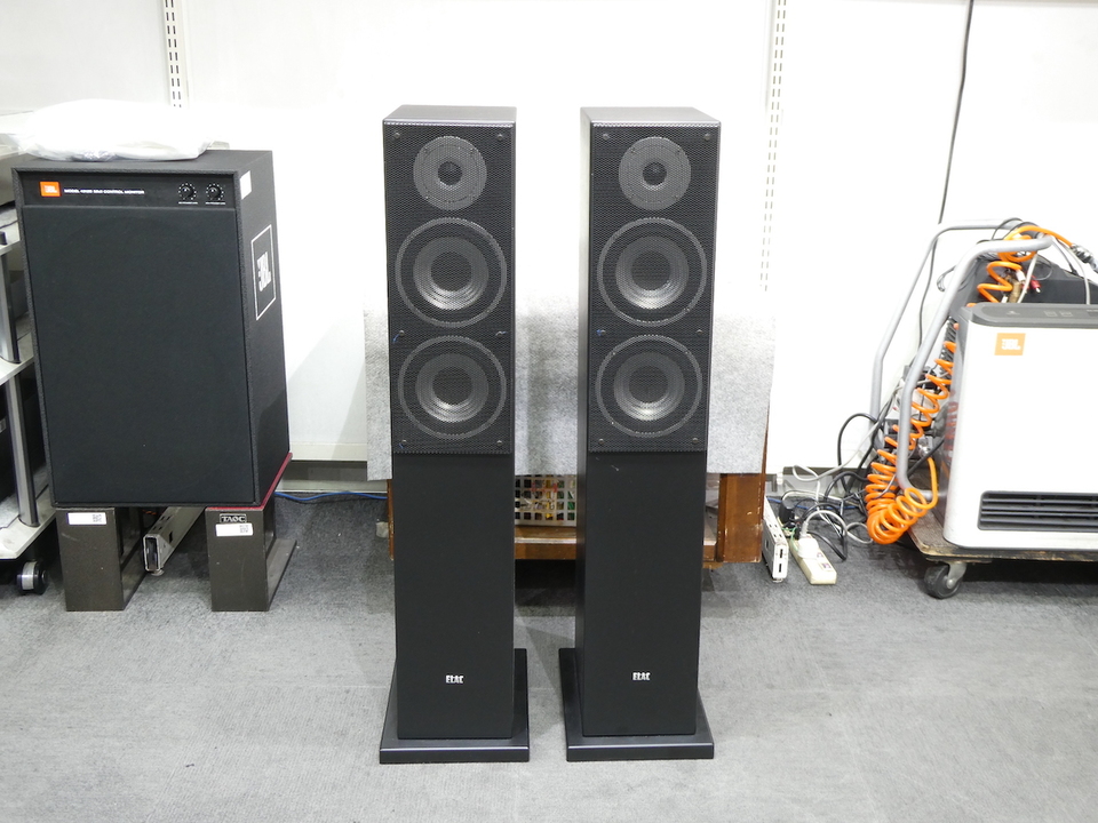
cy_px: 412
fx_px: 1174
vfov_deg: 38.7
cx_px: 549
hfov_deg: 50.1
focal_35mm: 37
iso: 200
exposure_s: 1/3.2
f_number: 3.7
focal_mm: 6.7
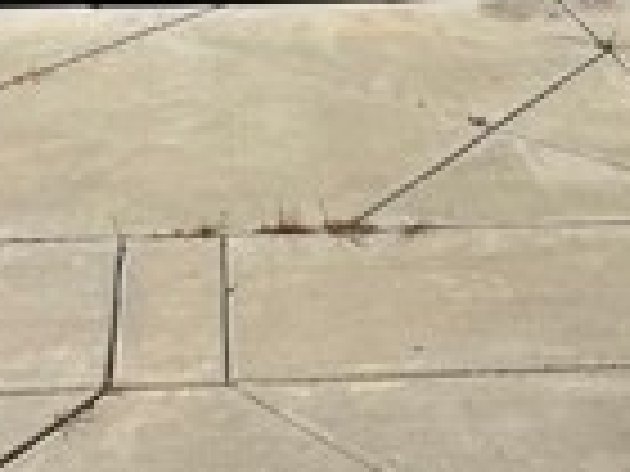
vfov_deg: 17.5
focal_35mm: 64
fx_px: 1165
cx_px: 256
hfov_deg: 30.2
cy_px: -432
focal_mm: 2.22
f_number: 2.2
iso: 50
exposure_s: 1/3906
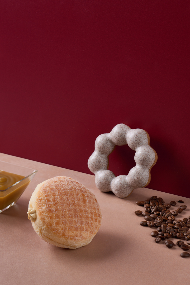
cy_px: 142
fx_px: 831
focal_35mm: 105
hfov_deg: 13.0
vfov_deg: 19.5
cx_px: 95
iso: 200
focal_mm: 105
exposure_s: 1/160
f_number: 16
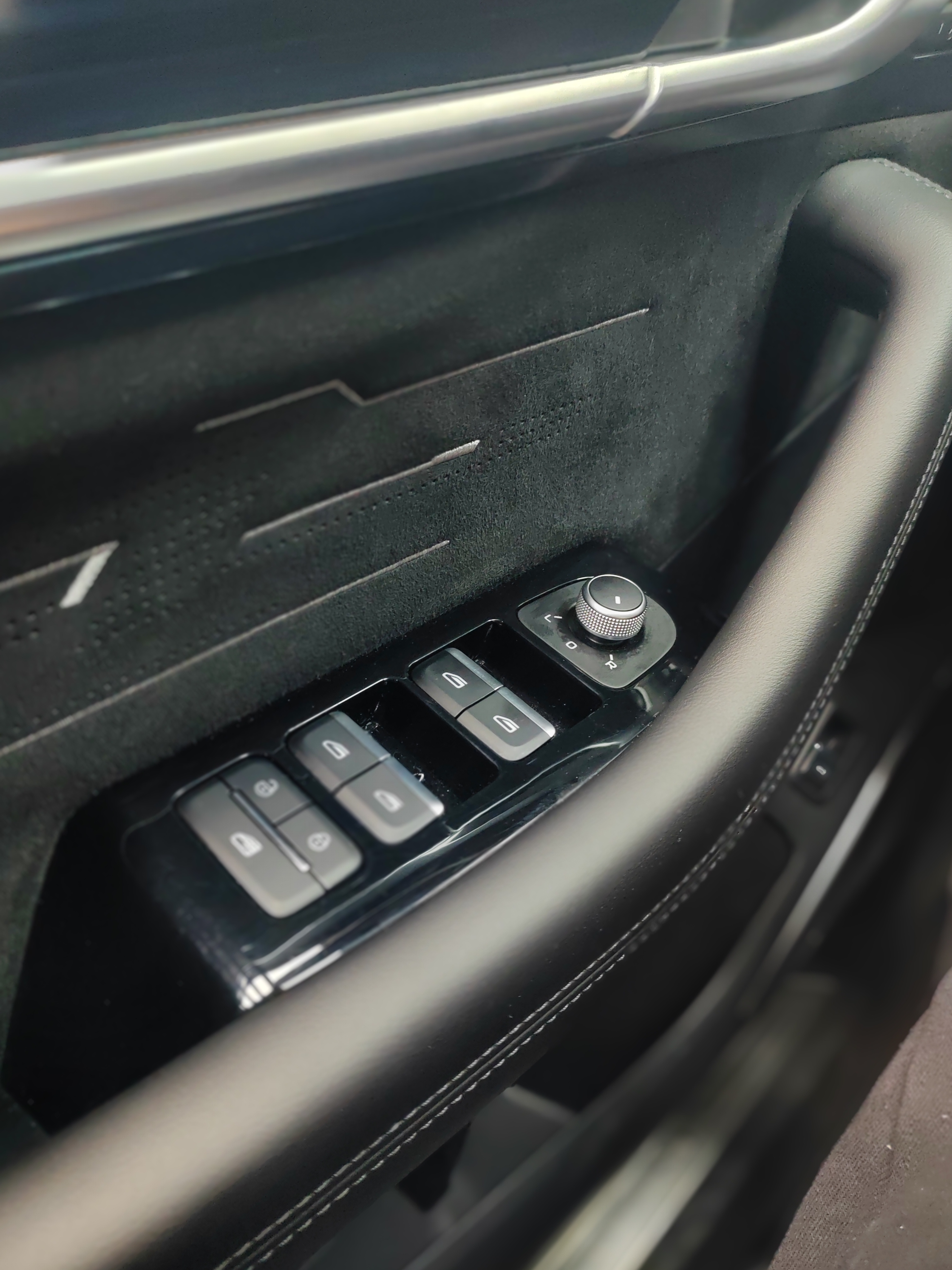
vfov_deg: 65.3
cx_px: 476
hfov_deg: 51.4
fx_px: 990
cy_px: 635
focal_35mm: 27
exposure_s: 1/33
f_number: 4
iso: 500
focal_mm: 5.52
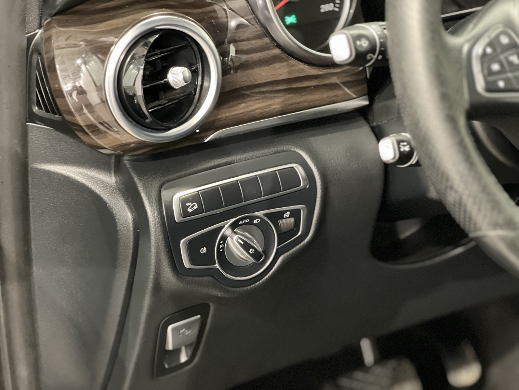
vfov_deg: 19.1
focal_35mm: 77
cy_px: 195
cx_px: 260
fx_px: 1154
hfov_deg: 25.3
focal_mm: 9
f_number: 2.8
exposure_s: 1/14
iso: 1250
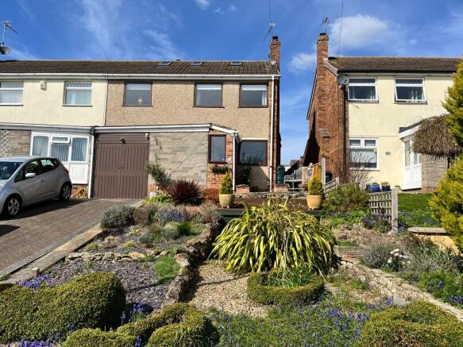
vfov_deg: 53.0
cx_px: 232
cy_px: 174
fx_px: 348
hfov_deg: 67.3
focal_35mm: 26
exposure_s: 1/4149
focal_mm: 5.1
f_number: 1.6
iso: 50
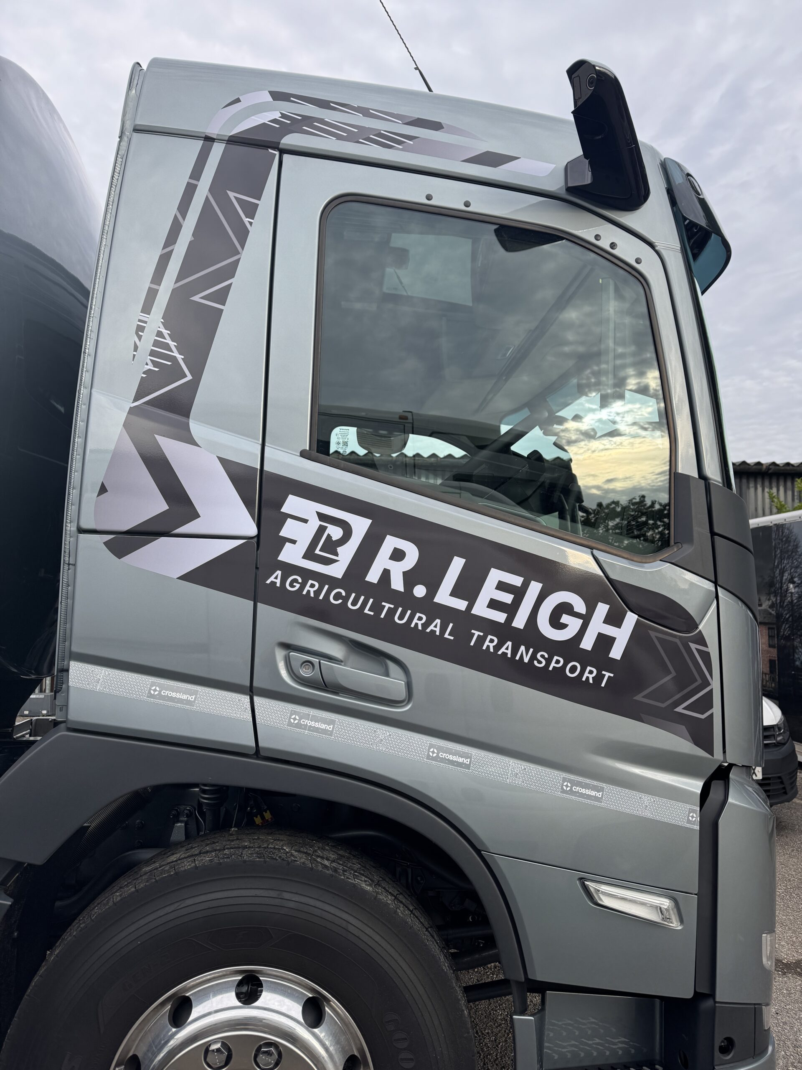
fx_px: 741
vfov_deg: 71.6
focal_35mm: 24
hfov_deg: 56.8
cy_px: 535
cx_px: 401
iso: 80
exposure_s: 1/853
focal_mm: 6.76
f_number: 1.78
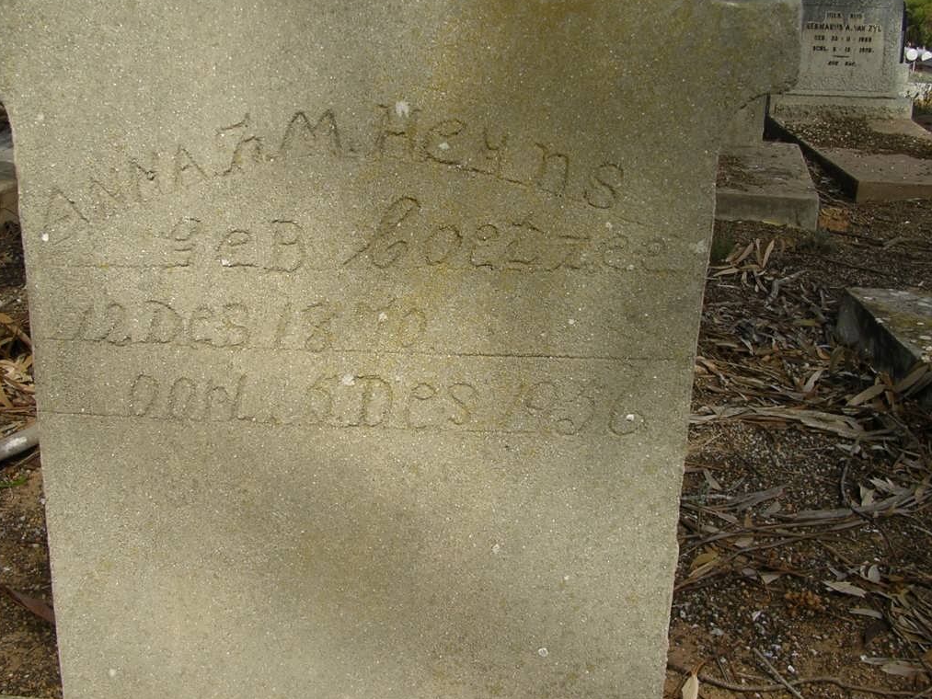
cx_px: 396
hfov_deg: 42.0
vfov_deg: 32.2
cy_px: 328
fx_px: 1212
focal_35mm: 45
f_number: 4.1
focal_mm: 5.8
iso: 50
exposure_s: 1/320
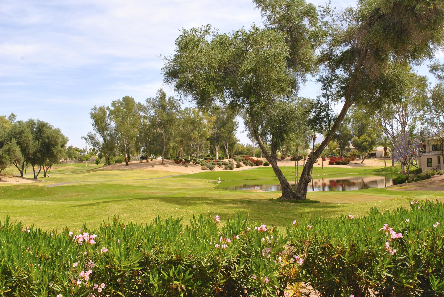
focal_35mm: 44
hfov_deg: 44.9
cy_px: 148
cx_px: 222
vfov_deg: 30.9
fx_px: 537
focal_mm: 29
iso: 200
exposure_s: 1/250
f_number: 10
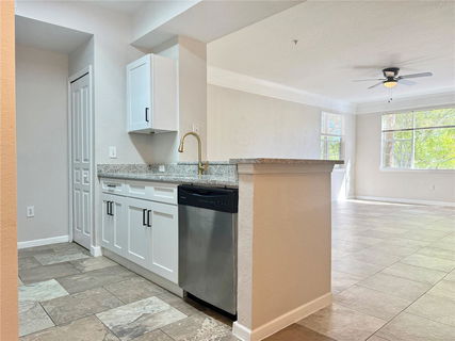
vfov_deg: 56.8
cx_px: 228
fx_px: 315
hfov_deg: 71.6
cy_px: 170
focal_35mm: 24
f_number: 1.78
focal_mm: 6.76
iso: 125
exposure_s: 1/230
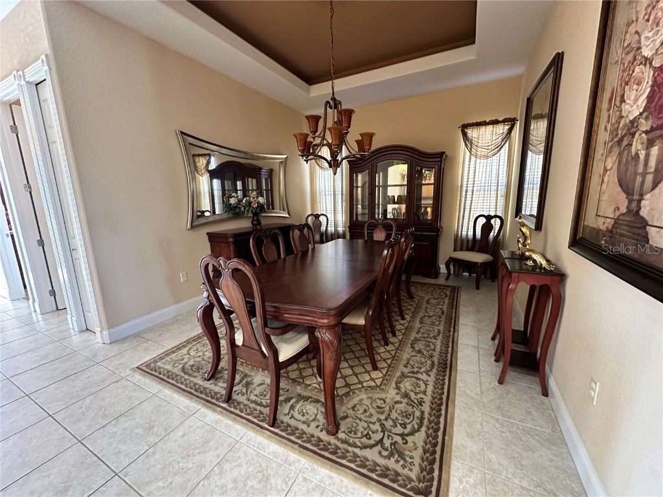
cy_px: 248
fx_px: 268
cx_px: 332
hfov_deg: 102.1
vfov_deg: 85.7
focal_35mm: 14
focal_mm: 2.22
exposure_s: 1/60
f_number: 2.2
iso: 800
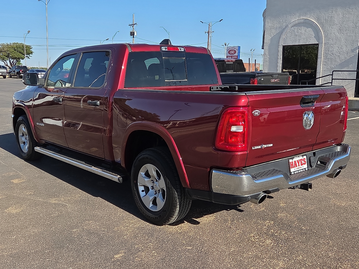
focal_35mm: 37
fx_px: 384
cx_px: 180
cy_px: 134
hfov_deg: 50.1
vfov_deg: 38.7
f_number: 1.8
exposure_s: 1/1250
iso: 25
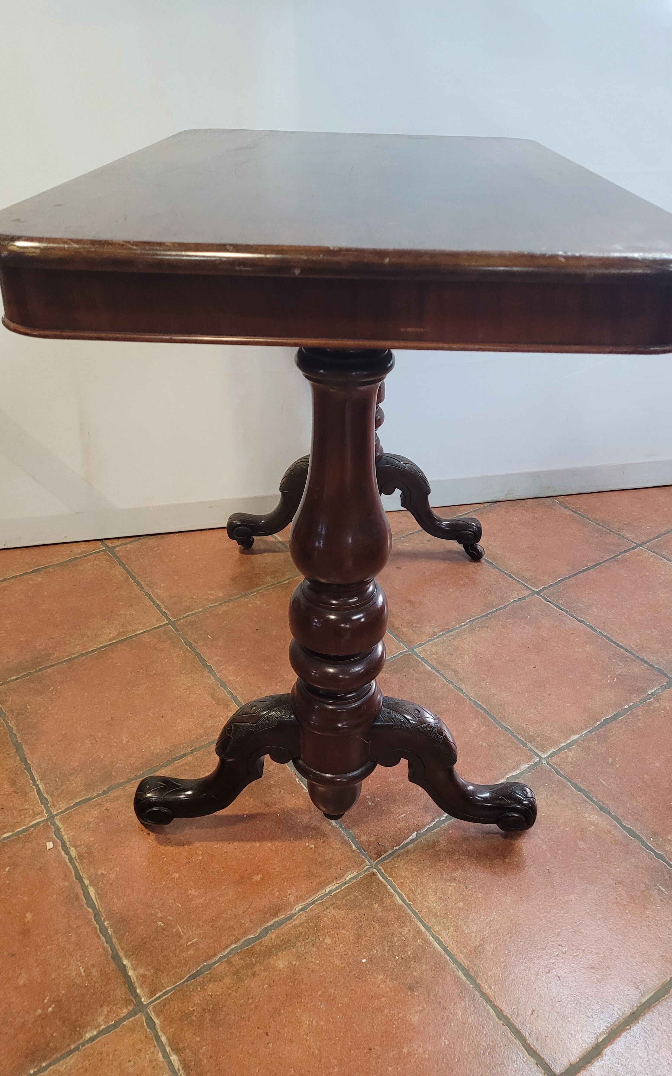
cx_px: 347
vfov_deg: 66.5
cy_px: 542
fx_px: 821
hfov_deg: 44.5
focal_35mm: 28
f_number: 1.8
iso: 400
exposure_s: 1/50
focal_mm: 5.4
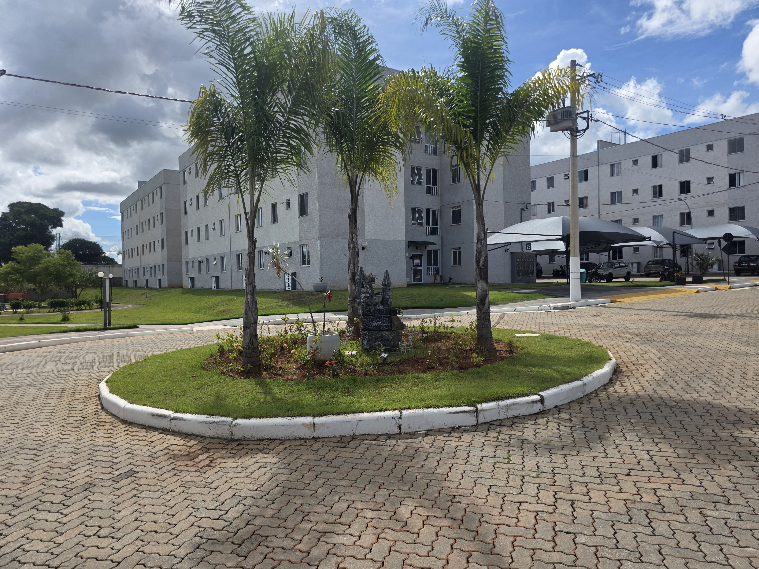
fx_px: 504
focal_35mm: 23
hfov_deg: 73.9
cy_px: 284
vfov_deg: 58.9
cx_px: 380
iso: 80
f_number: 1.7
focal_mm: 6.3
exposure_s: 1/6809
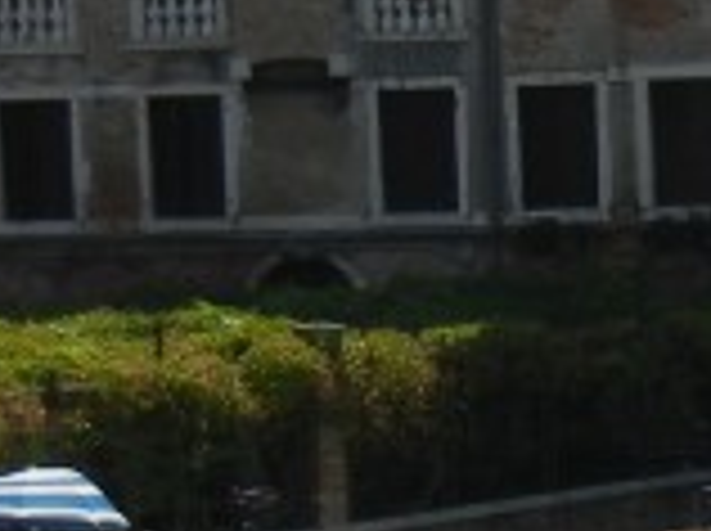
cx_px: 792
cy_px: 486
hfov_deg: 10.0
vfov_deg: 7.6
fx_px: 3999
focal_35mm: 195
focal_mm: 5.4
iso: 160
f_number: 7
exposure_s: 1/622
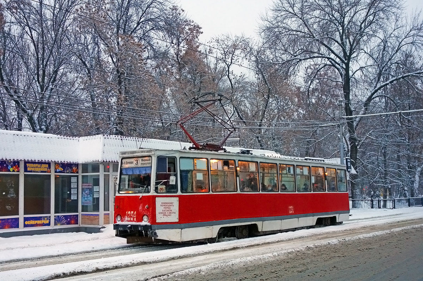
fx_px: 528
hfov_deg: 43.7
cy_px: 140
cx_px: 212
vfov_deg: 29.8
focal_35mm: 45
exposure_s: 1/50
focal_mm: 16.78
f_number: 3.2
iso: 500
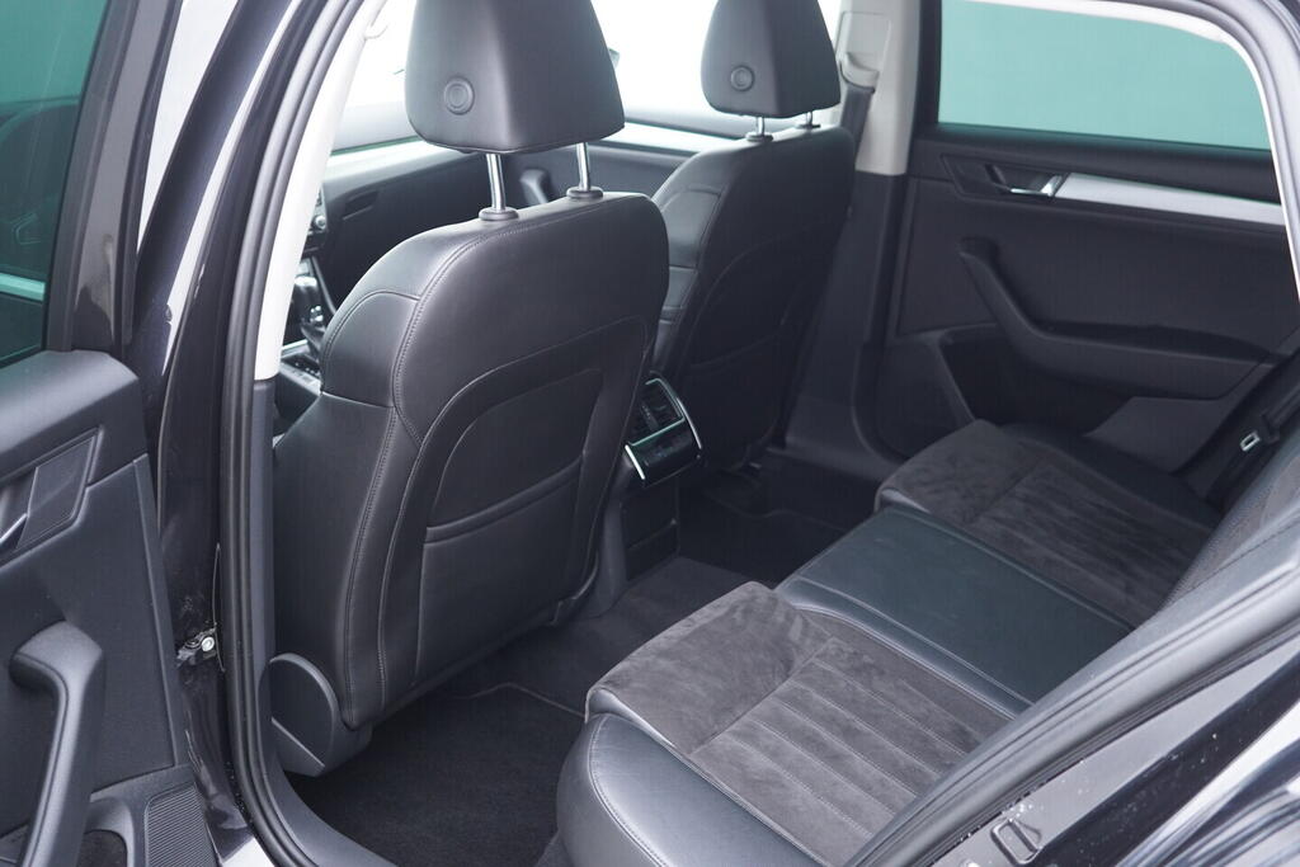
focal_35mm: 36
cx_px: 650
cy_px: 434
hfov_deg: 53.1
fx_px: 1300
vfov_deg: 36.9
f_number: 2.8
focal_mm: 24
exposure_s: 1/40
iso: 800
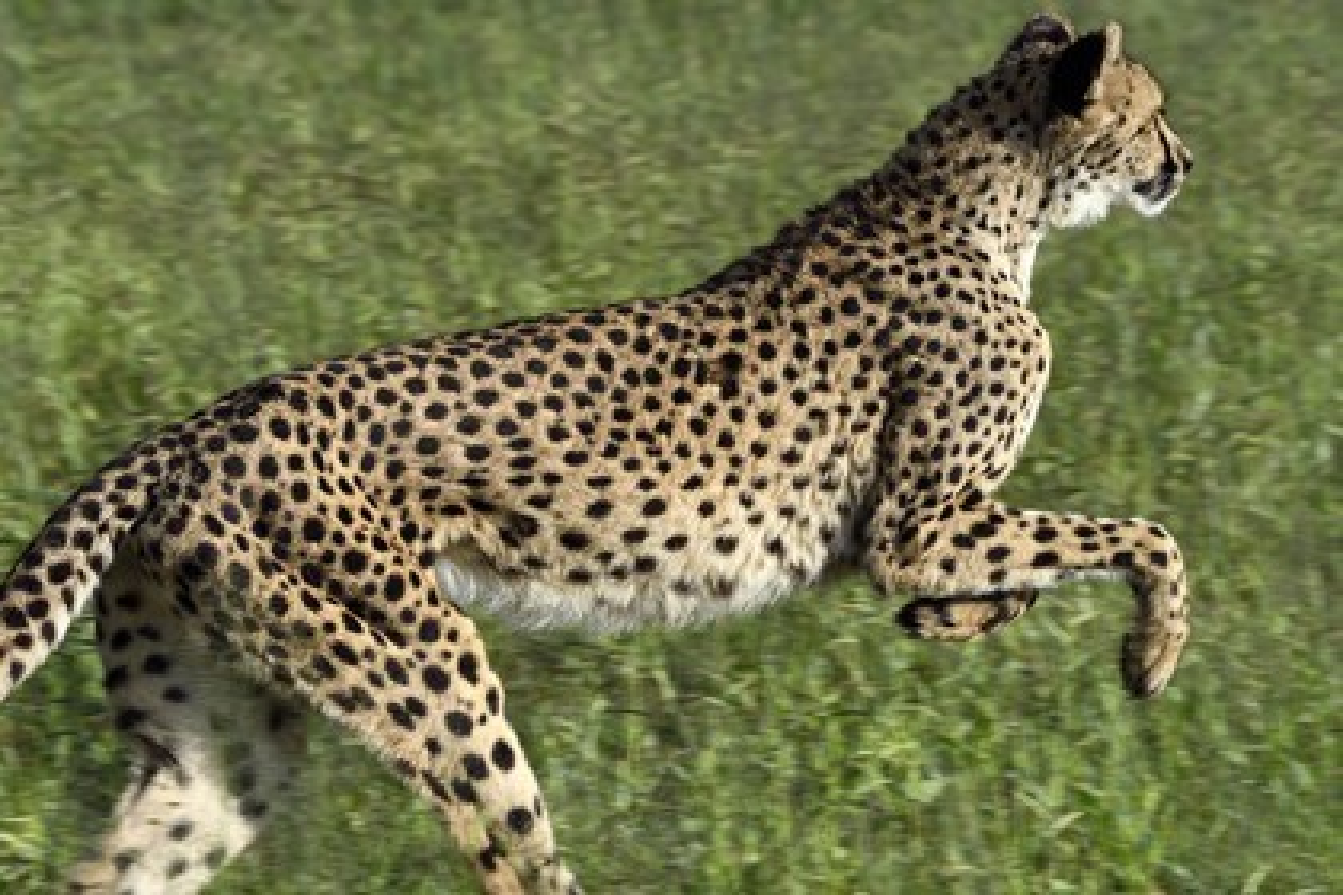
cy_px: 448
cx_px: 672
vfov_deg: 6.9
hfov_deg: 10.3
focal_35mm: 200
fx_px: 7461
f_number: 11
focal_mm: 200
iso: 400
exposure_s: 1/640
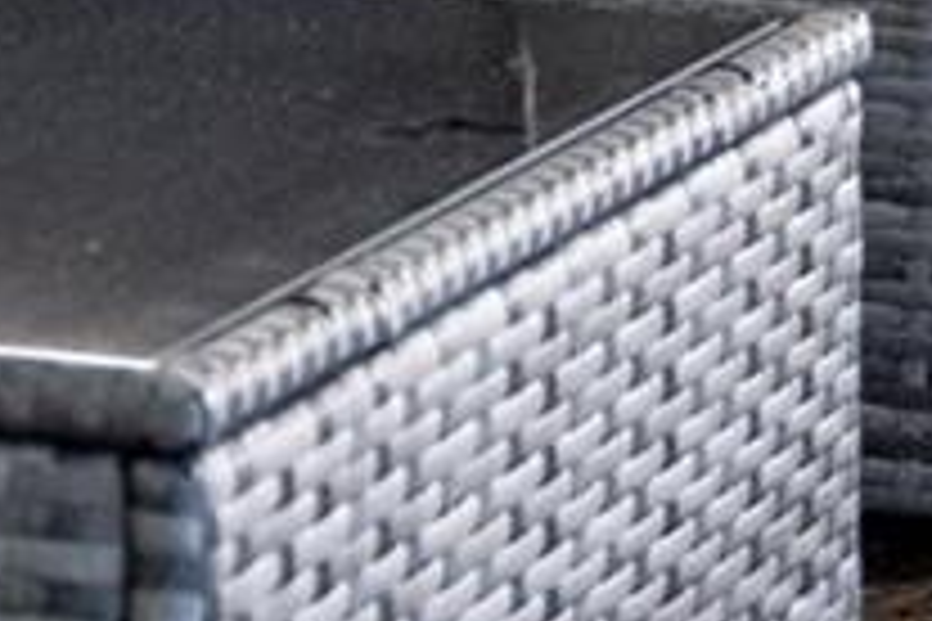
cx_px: -1369
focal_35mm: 318
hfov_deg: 6.2
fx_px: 8226
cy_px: -970
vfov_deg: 4.2
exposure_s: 1/1000
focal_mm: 41.1
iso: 320
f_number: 3.2
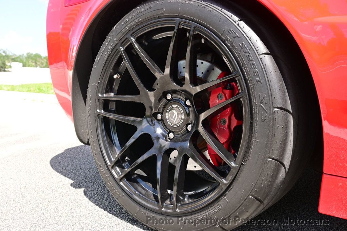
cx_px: 174
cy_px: 116
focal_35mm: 34
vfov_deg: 38.3
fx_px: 332
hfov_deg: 55.1
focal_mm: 23
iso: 100
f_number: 5.6
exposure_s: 1/125
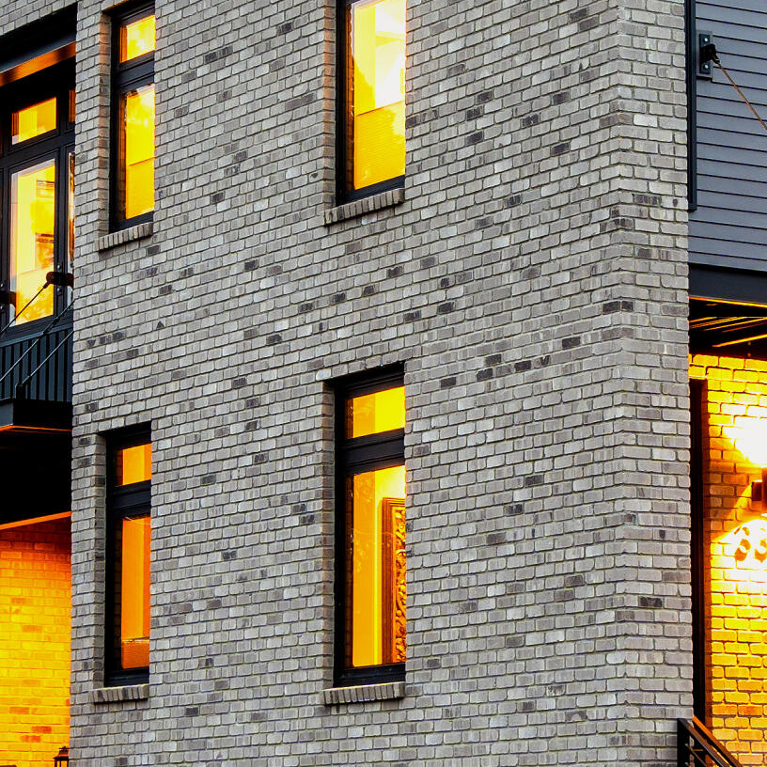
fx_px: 3760
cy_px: 369
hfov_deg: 11.6
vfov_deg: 11.6
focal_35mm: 150
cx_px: 575
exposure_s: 5
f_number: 8
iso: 100
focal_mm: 32
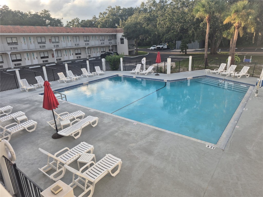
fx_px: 175
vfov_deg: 58.9
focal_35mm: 23
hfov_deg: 73.9
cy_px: 98
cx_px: 132
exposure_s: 1/458
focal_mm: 5.4
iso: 25
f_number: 1.8
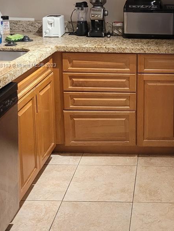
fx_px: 355
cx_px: 161
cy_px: 65
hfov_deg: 26.5
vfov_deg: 35.6
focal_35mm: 53
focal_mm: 5.4
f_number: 1.8
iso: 400
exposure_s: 1/40
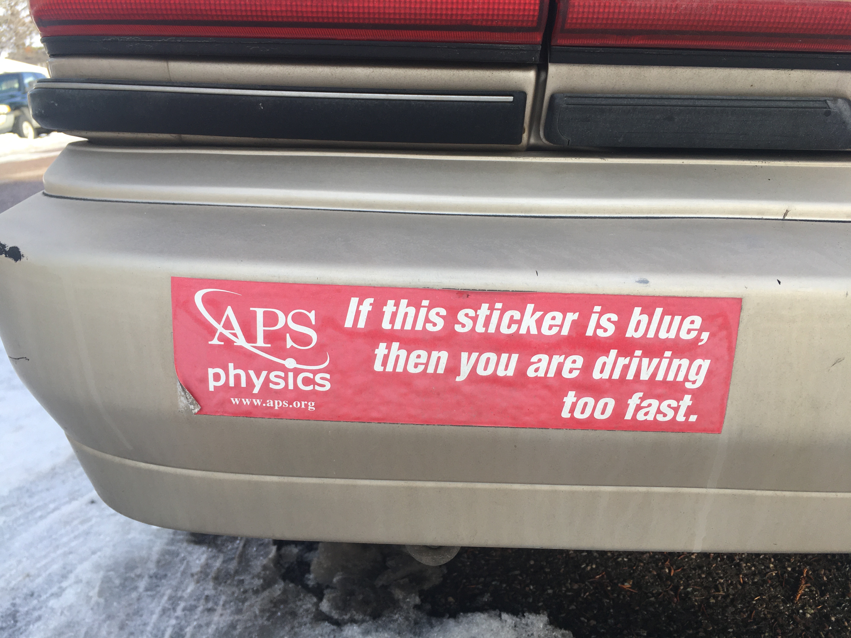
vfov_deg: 48.2
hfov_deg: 61.7
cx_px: 426
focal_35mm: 29
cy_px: 319
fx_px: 713
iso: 25
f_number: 2.2
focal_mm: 4.15
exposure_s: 1/188
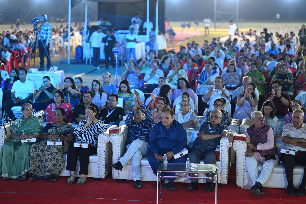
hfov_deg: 23.9
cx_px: 153
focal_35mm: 85
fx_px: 723
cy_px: 102
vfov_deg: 16.1
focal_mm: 85
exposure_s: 1/200
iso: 1000
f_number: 1.8
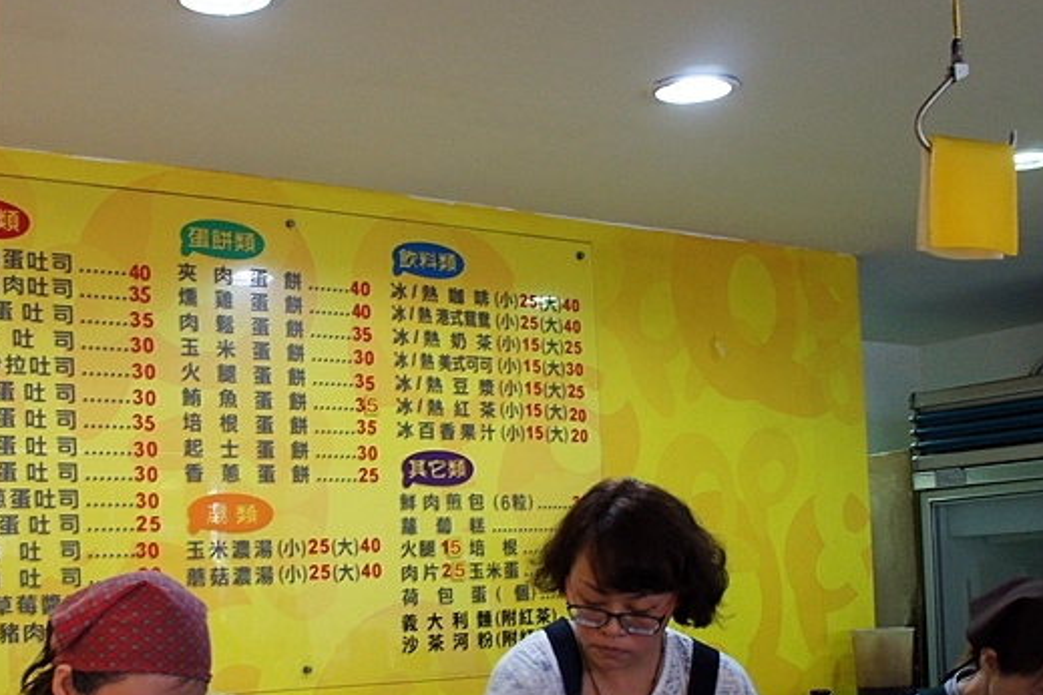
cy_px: 580
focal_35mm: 52
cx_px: 410
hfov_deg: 38.0
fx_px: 1506
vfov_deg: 25.4
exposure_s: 1/30
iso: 1000
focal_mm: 20
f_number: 5
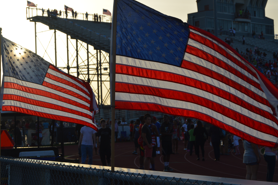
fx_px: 640
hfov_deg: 24.5
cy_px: 88
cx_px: 131
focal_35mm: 83
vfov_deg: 16.4
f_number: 8
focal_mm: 52
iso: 100
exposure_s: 1/250
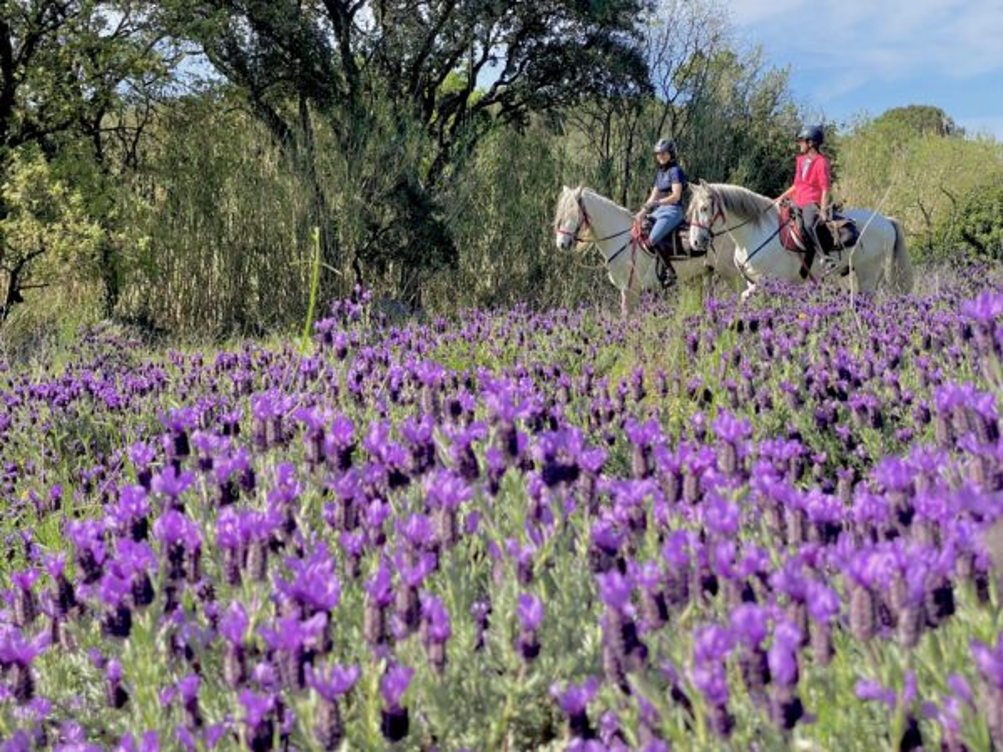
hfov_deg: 36.8
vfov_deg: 28.0
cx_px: 502
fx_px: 1507
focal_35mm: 52
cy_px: 376
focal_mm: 6
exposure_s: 1/1020
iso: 20
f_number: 2
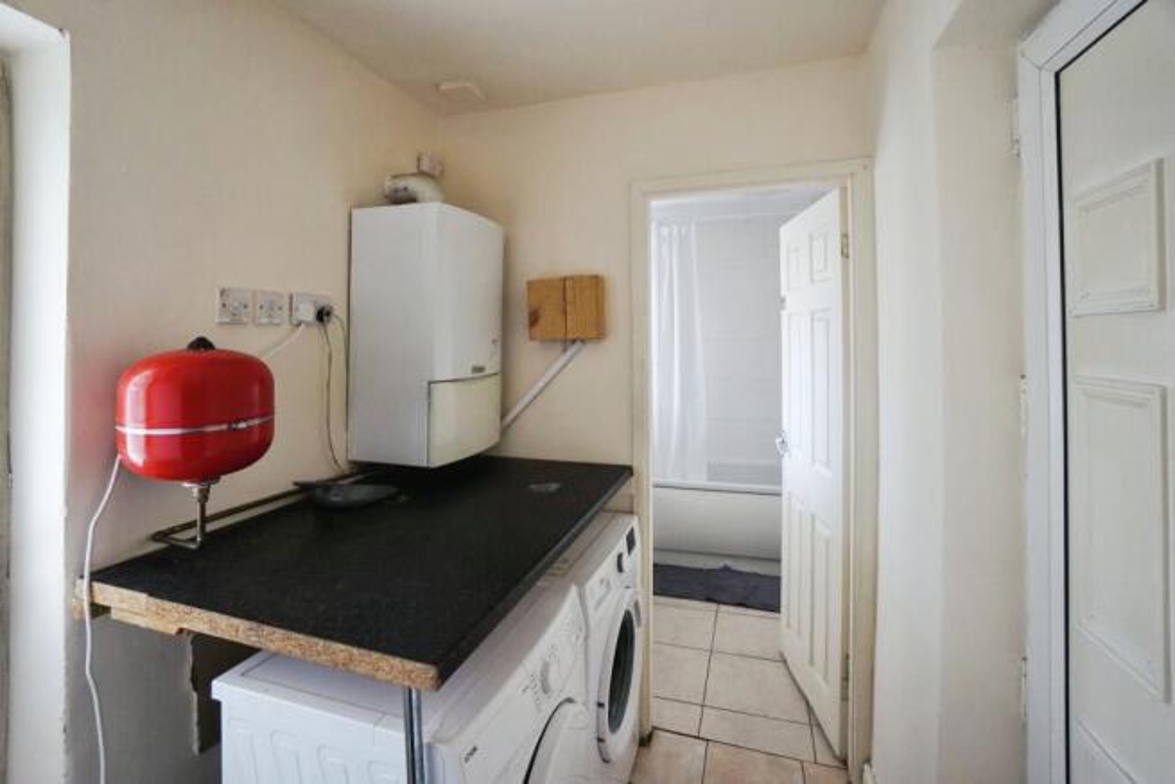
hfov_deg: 100.4
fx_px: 490
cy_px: 392
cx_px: 588
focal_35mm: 15
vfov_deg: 77.4
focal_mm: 10
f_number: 4
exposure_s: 1/160
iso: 800
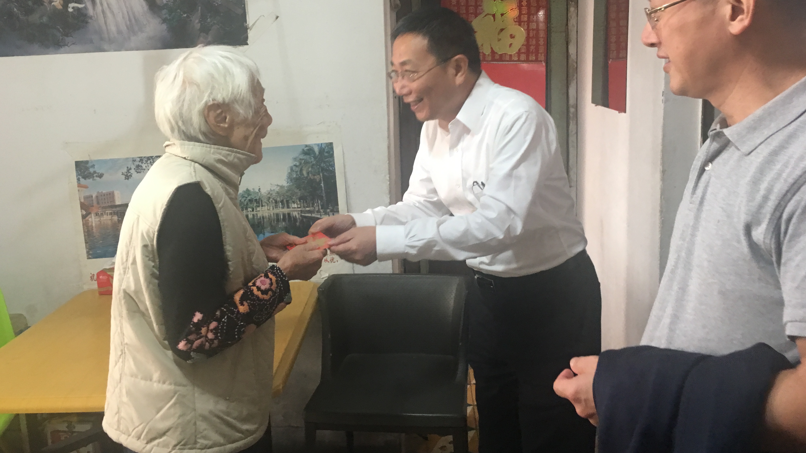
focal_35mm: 32
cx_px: 403
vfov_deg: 36.6
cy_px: 188
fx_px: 684
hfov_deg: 61.0
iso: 100
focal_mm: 4.15
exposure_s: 1/17
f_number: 2.2
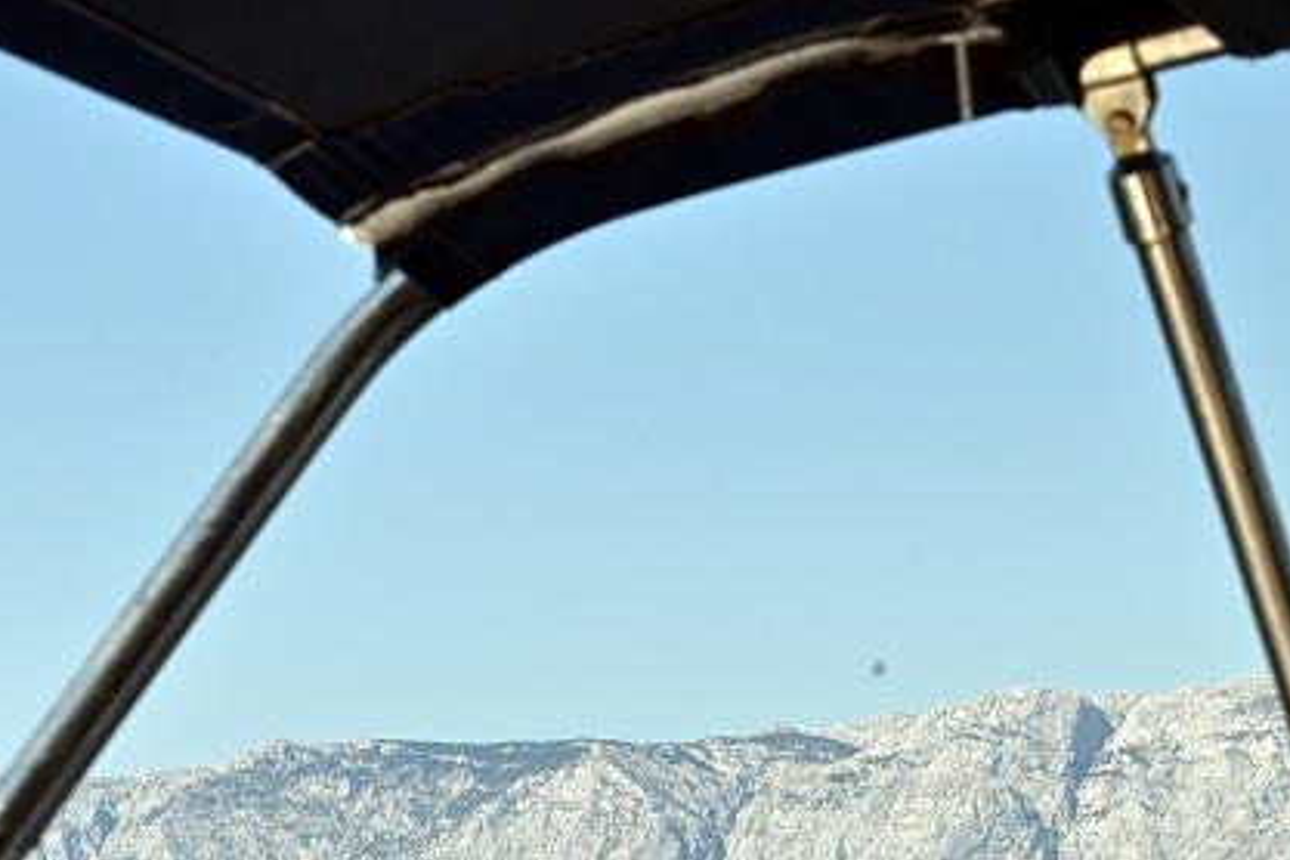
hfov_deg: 12.2
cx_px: 594
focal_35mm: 168
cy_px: 1004
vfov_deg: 8.1
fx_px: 6020
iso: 100
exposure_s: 1/125
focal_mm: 70
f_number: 16
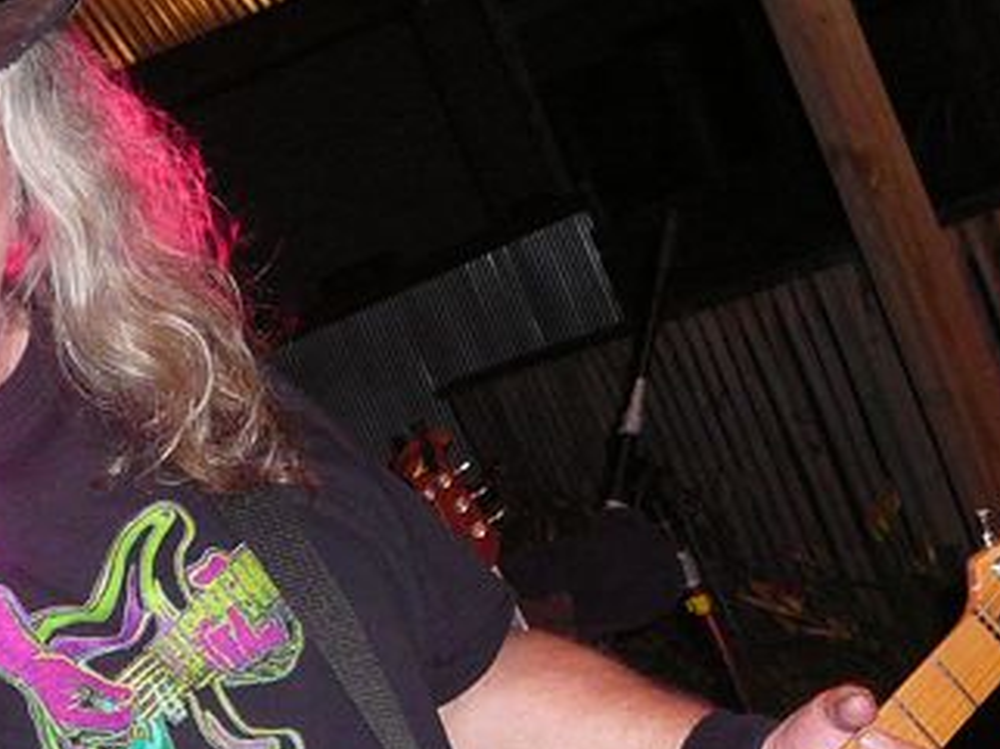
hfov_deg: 22.2
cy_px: 660
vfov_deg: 16.7
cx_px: 199
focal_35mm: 87
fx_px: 2511
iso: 200
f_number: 2.8
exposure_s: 1/30
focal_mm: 5.2
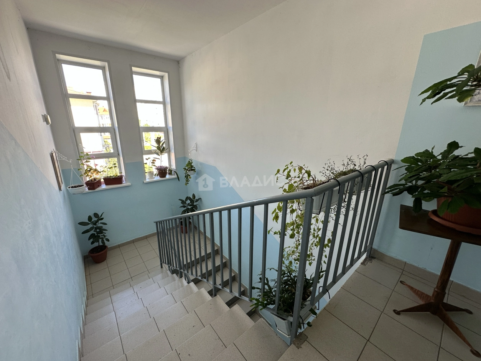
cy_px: 180
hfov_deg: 102.1
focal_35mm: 14
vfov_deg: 85.7
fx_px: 195
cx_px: 240
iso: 64
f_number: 2.2
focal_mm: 2.22
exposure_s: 1/99
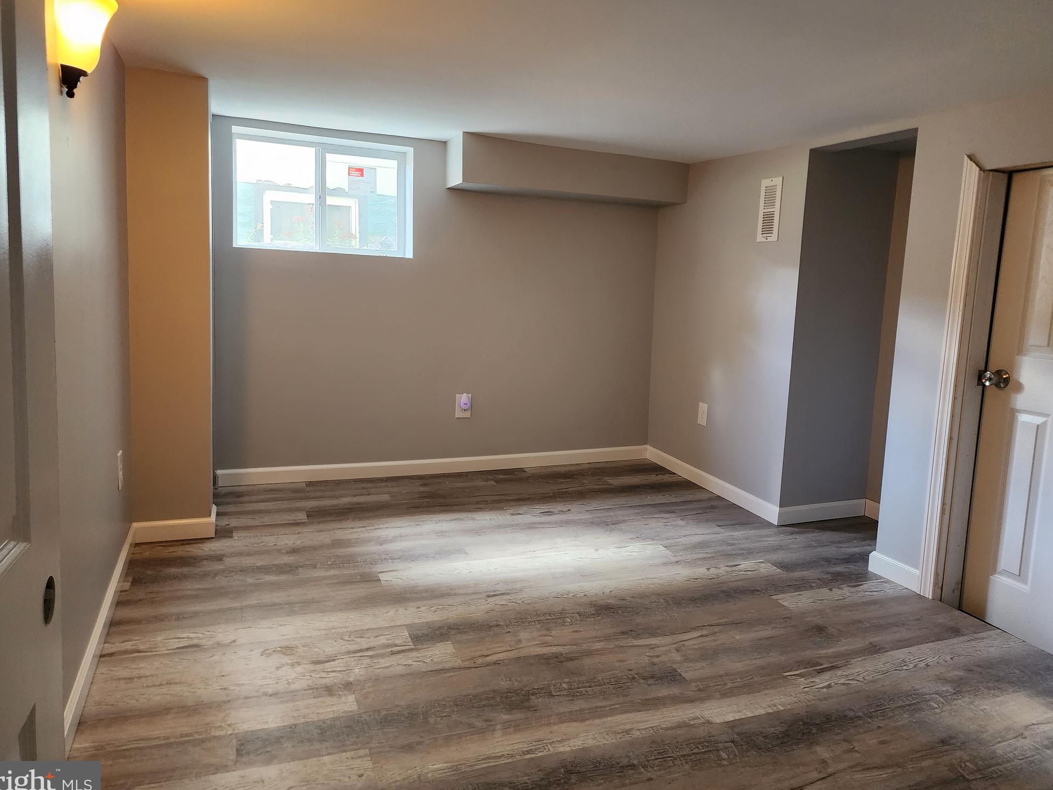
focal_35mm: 24
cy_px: 393
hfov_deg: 71.6
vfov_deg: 56.8
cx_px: 516
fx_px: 730
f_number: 1.8
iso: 800
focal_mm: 6.4
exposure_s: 1/100
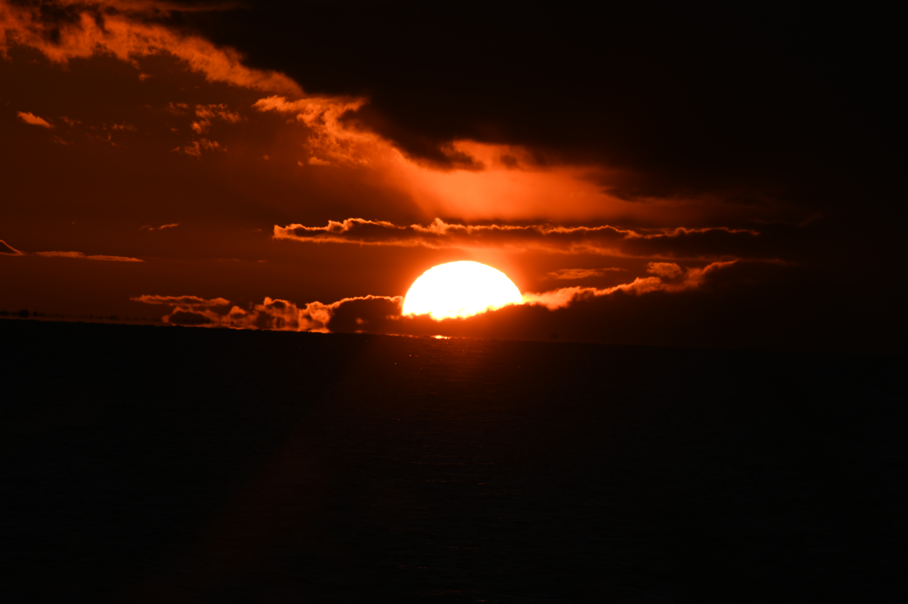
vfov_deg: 2.7
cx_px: 454
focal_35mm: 500
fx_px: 12602
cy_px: 302
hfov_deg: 4.1
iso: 100
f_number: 16
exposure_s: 1/800
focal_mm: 500
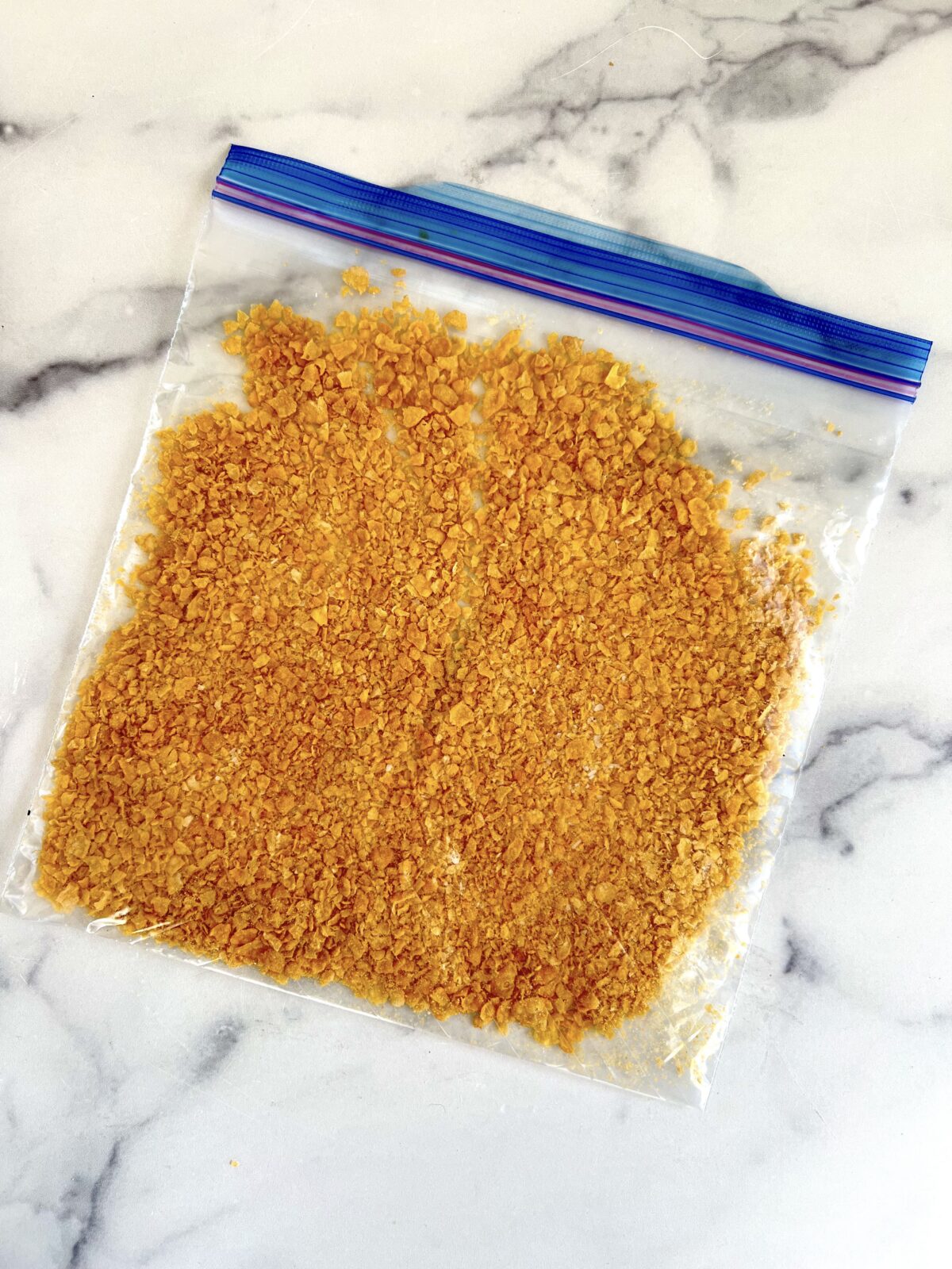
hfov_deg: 53.1
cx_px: 476
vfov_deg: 67.3
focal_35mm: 26
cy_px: 634
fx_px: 953
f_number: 1.5
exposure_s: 1/184
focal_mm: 5.7
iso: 50
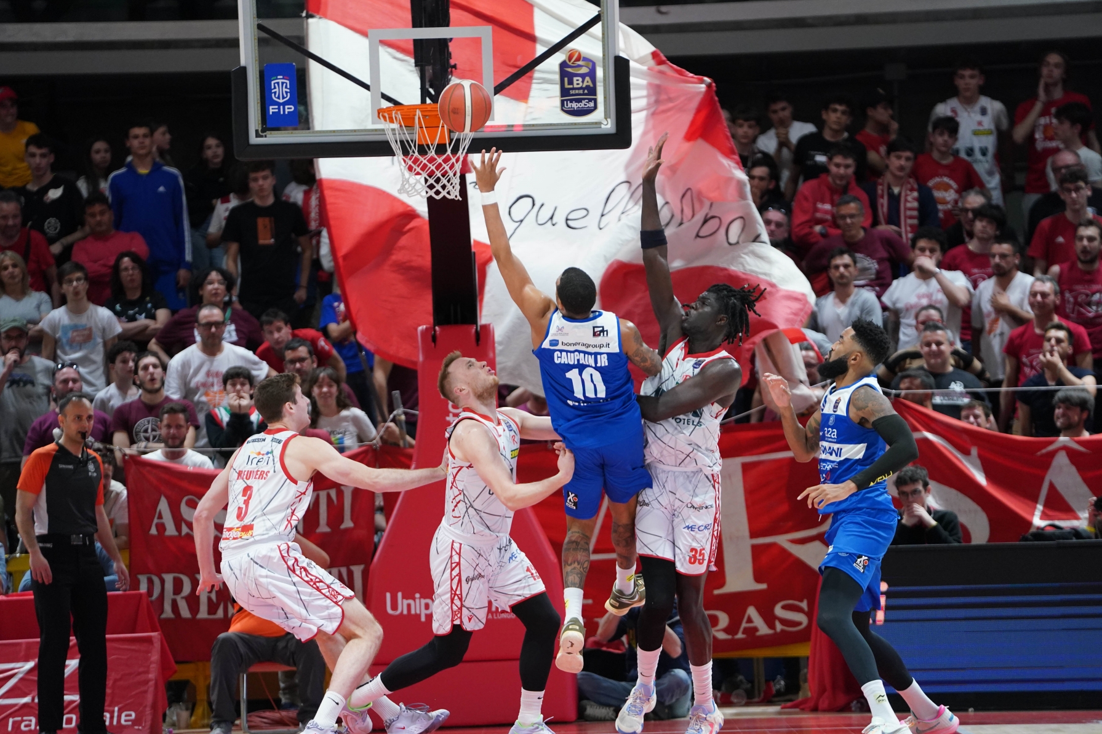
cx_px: 553
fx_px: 6152
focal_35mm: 201
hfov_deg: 10.2
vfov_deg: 6.8
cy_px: 366
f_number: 3.2
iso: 3200
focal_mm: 200
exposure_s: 1/1250
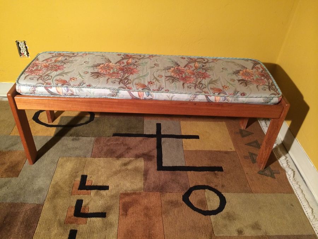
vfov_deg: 46.8
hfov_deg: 60.0
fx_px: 276
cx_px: 159
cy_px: 120
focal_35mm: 30
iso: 64
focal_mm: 4.12
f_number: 2.2
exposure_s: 1/30
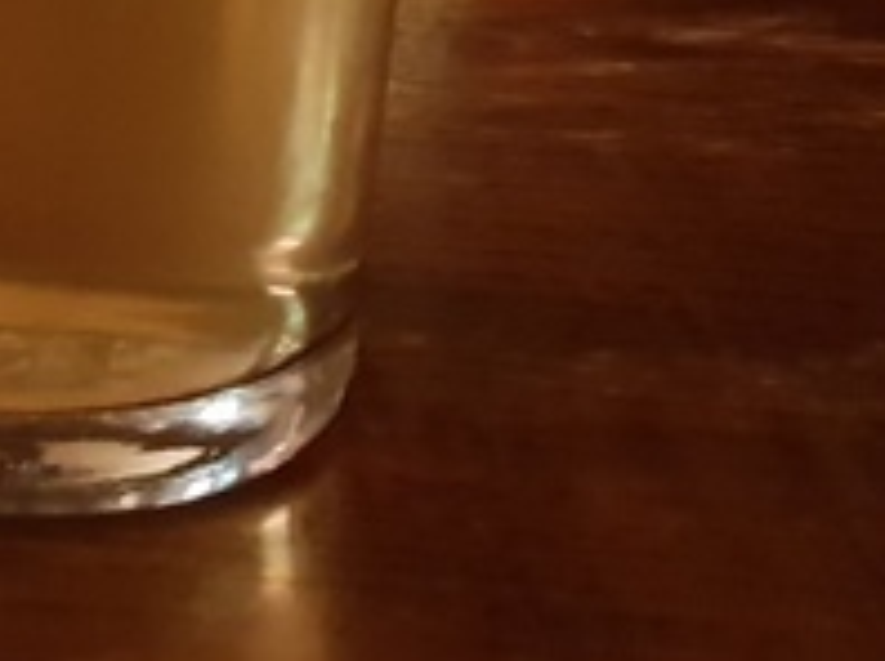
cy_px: -362
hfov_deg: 16.9
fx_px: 2451
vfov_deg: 14.3
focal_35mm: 96
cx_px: -711
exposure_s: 1/10
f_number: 1.5
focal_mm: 4.3
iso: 800
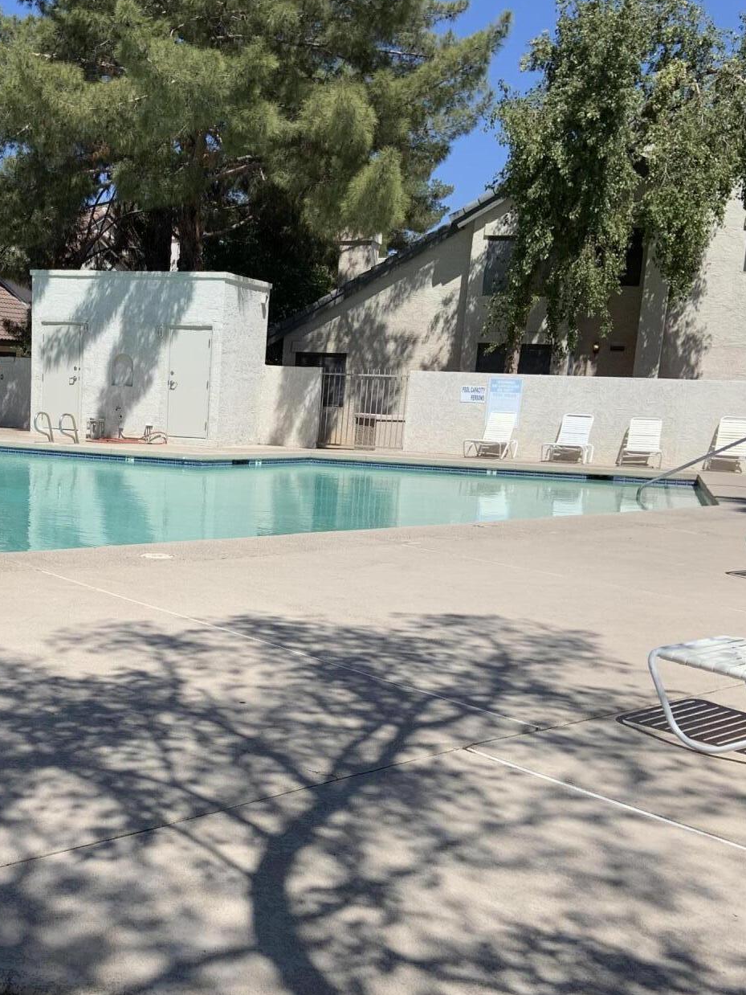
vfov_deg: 44.5
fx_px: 1206
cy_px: 612
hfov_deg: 33.5
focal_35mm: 42
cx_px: 169
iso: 25
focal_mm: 4.25
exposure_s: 1/3086
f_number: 1.8
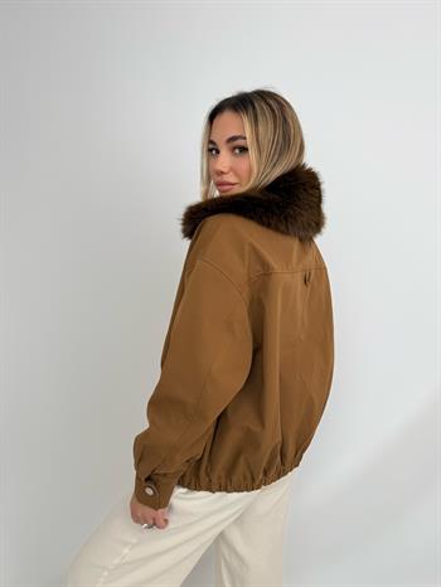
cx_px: 220
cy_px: 294
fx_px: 407
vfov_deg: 71.6
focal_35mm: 24
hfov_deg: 56.9
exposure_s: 1/315
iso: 80
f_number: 1.78
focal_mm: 6.76
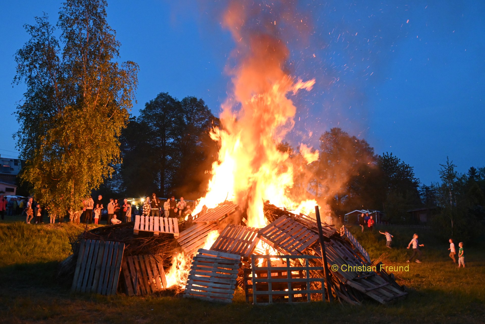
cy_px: 162
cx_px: 242
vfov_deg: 41.7
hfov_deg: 59.5
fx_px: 424
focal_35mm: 32
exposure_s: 1/50
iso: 3200
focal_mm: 21
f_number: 6.3
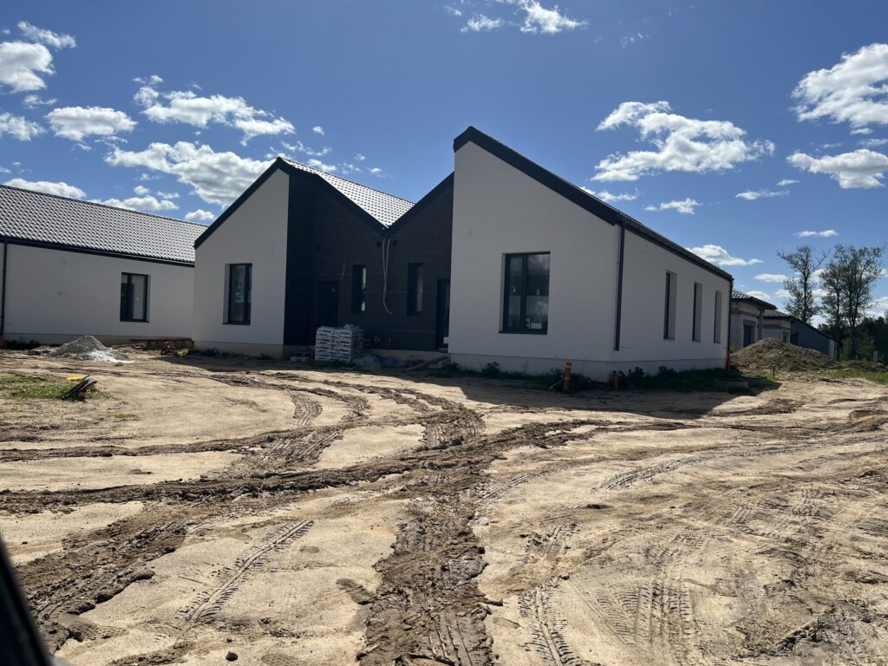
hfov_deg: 67.3
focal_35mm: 26
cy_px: 333
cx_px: 444
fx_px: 667
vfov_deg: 53.1
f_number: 1.5
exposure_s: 1/6993
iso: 50
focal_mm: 5.7
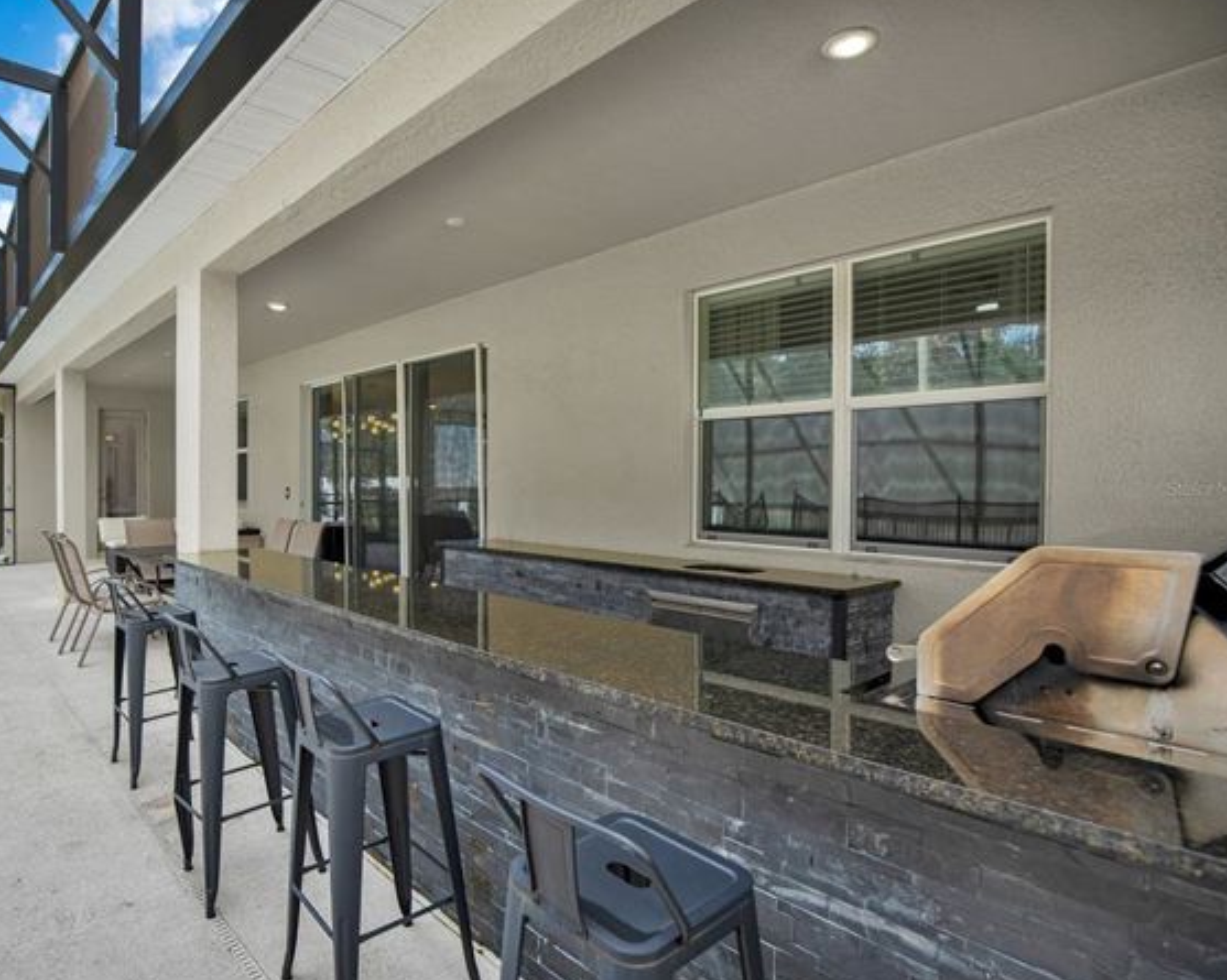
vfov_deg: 70.8
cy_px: 488
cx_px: 477
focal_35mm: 19
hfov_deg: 82.1
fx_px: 690
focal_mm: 16
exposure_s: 1/80
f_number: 4.5
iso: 100
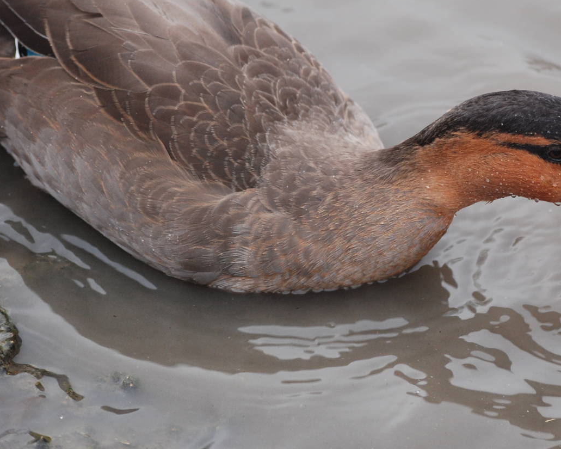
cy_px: 201
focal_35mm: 328
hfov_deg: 5.9
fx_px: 5446
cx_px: 415
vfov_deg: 4.7
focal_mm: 150
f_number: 4.5
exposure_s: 1/200
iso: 400
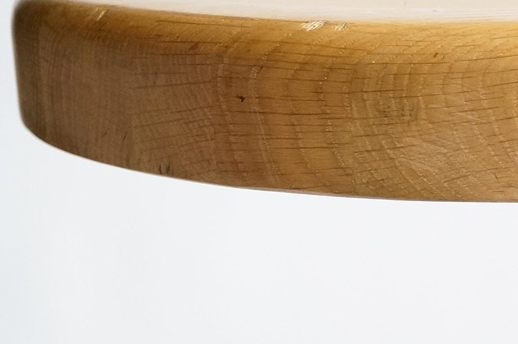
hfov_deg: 17.6
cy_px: 191
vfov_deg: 12.2
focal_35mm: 112
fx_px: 1609
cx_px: 572
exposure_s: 1/60
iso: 1000
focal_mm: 28
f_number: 4.5
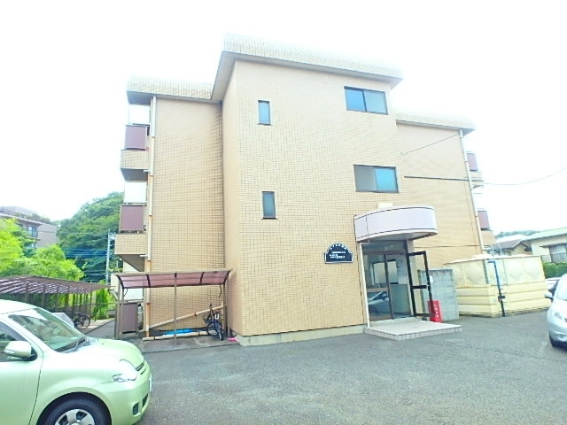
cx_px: 284
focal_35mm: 21
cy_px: 212
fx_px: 344
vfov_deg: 63.4
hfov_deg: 79.0
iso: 125
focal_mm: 3.7
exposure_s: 1/160
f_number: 3.5
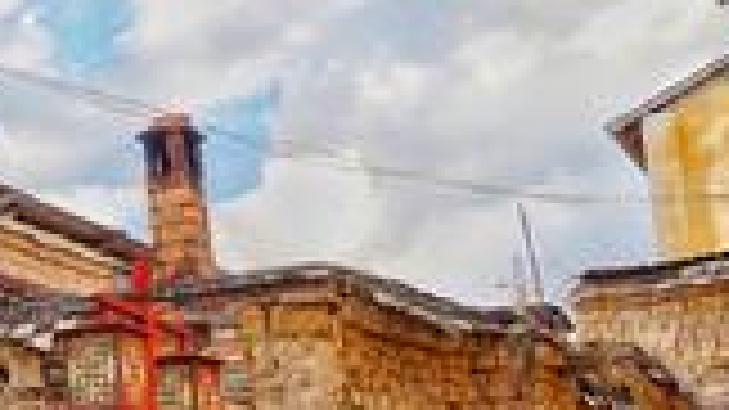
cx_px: -140
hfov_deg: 22.1
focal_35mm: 89
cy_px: 261
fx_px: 1726
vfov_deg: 13.5
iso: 100
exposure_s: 1/60
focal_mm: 23
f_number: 6.3
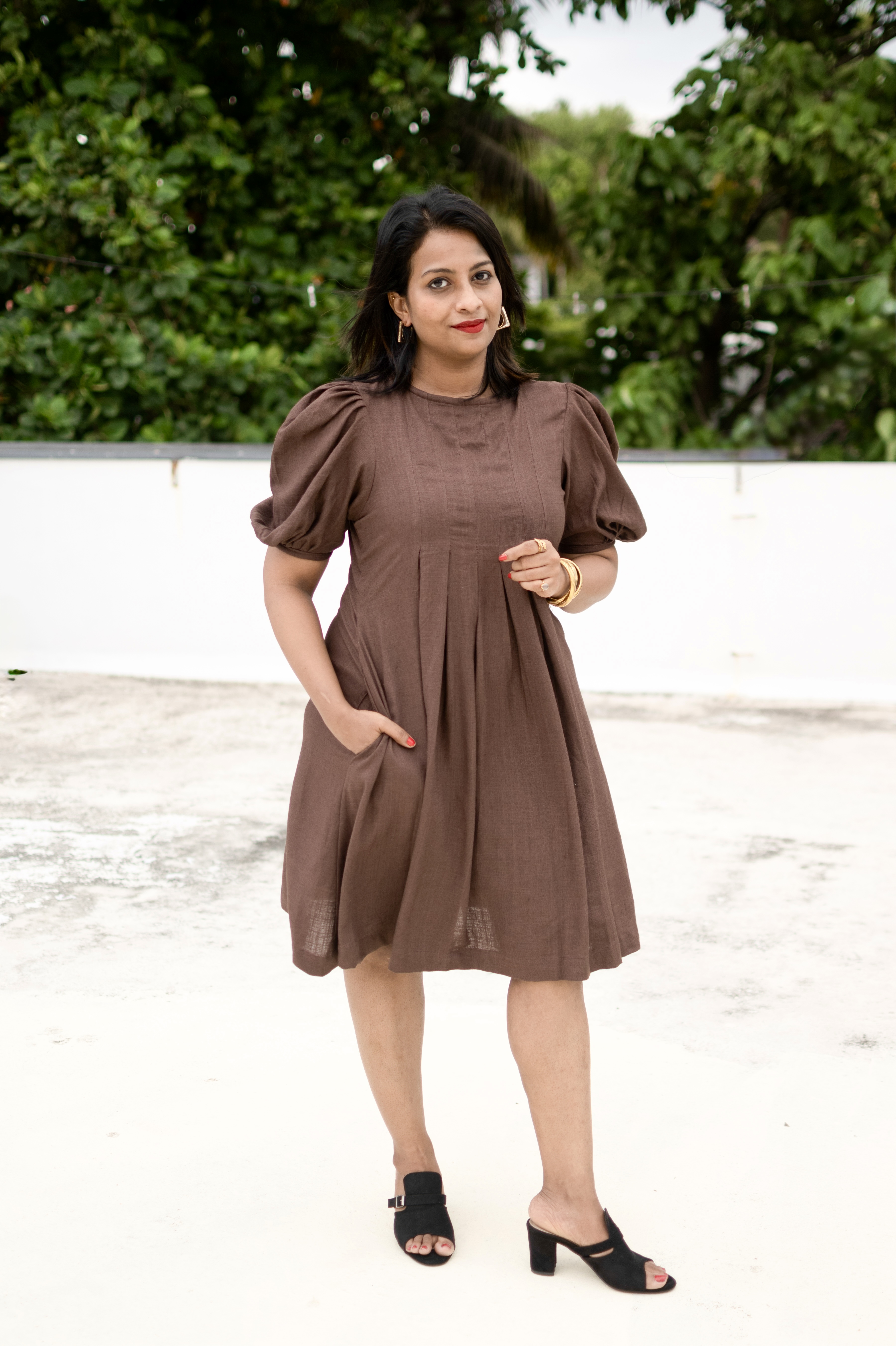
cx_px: 448
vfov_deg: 38.2
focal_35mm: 52
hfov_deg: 26.0
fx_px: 1943
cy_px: 673
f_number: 2
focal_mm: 35
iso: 125
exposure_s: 1/250
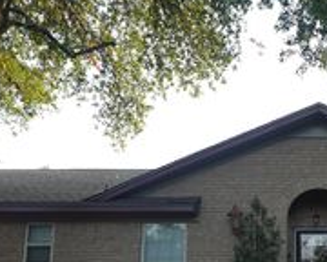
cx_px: 309
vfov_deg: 28.4
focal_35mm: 52
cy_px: 219
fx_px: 503
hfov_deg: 33.6
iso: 125
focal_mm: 7.6
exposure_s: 1/250
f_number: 2
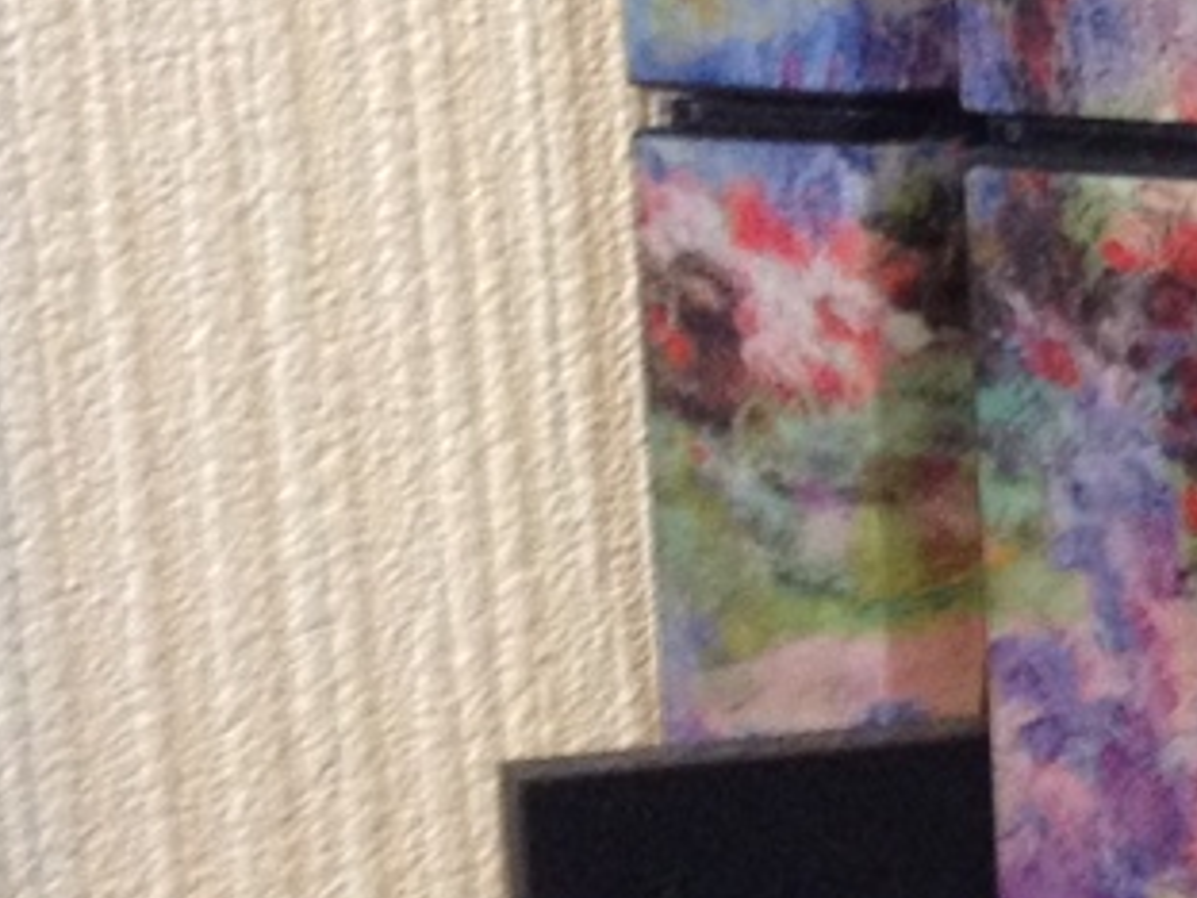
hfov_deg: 10.0
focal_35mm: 183
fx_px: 6328
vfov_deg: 8.1
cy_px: 480
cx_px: 2432
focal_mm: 4.28
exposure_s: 1/20
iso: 200
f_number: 2.4
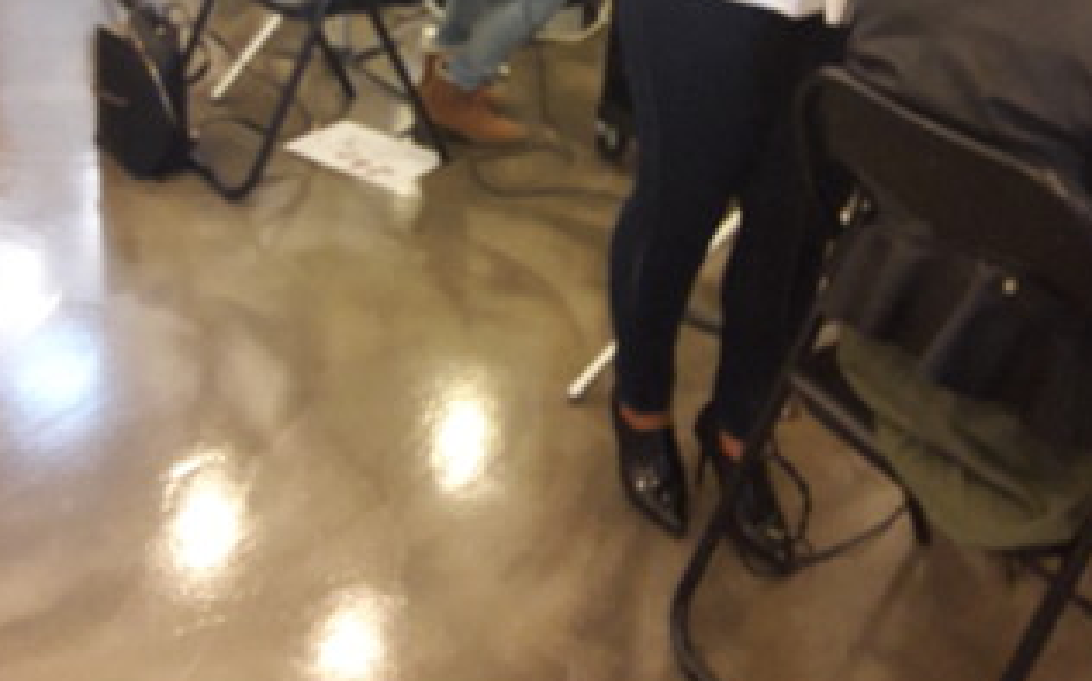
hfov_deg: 42.7
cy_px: 48
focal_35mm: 47
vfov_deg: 26.3
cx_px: 517
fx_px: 1398
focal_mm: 3.7
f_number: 1.9
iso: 160
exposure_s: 1/20
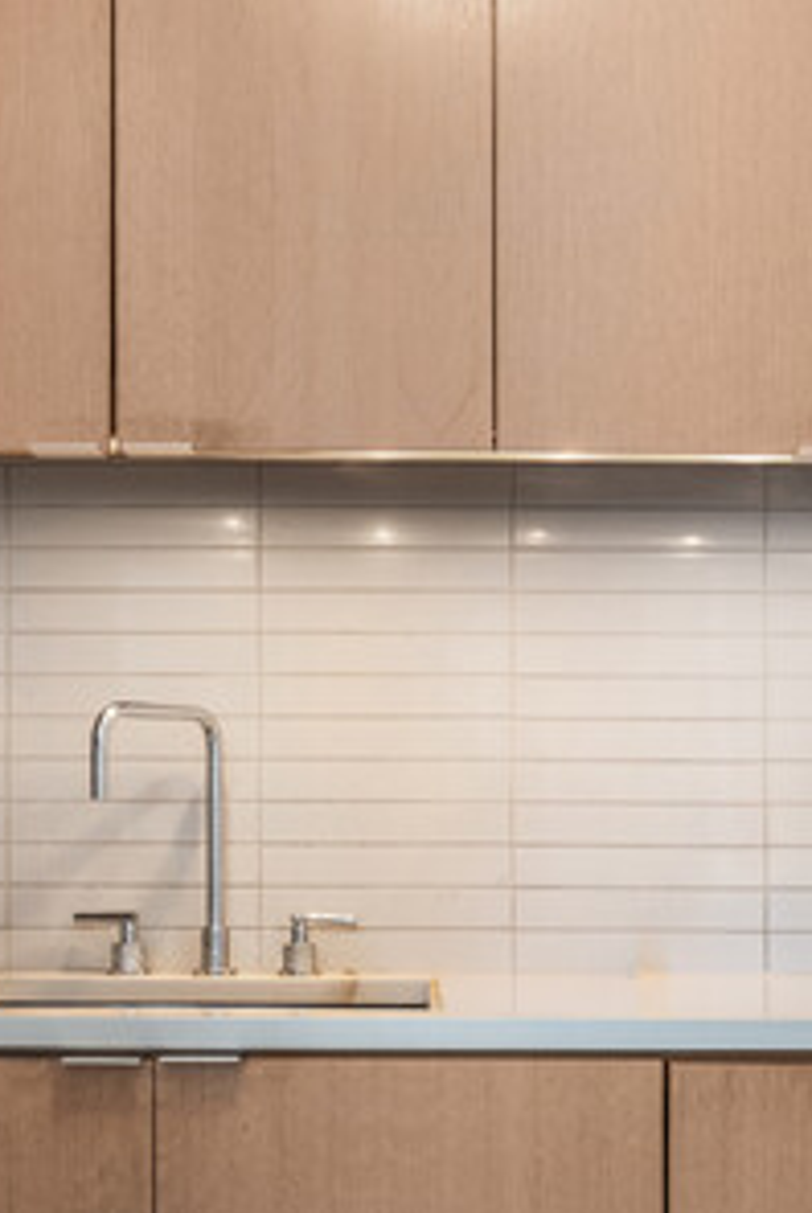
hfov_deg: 25.1
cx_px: 453
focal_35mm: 54
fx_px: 1823
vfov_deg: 36.4
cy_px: 832
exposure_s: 2.5
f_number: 11
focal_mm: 16
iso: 400
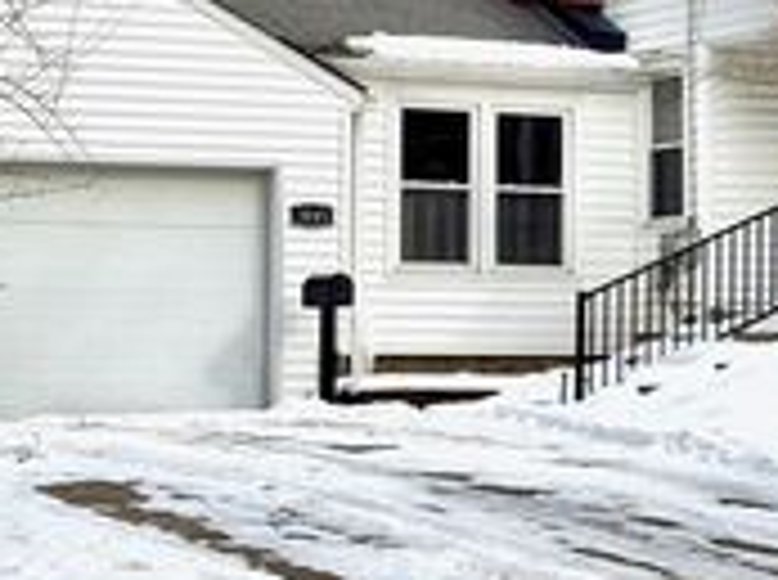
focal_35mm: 139
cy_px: 191
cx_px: 598
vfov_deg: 10.6
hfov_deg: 14.2
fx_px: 3118
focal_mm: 6.76
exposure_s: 1/5587
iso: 64
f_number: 1.78
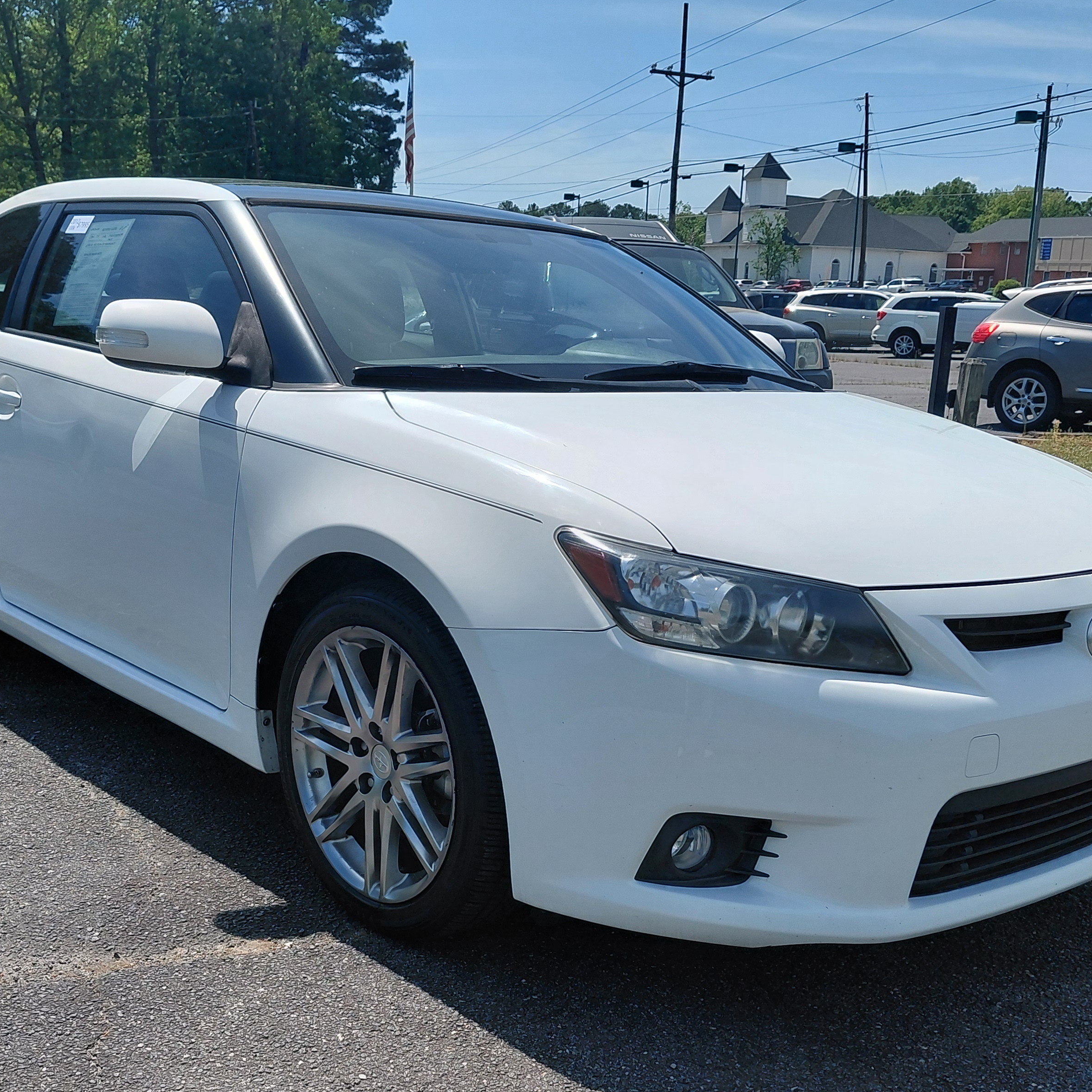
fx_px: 1356
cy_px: 641
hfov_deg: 43.8
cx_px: 477
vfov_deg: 43.7
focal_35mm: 38
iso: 50
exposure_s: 1/3876
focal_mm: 4.69
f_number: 1.8
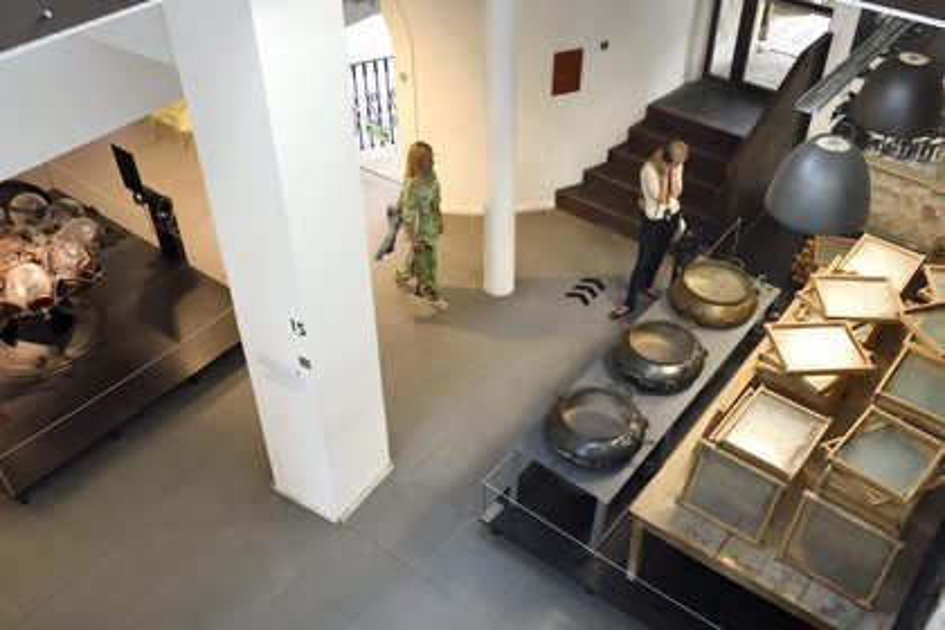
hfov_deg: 58.7
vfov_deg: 41.1
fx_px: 840
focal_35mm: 32
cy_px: 315
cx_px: 472
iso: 3200
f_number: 5.6
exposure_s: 1/80
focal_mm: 32
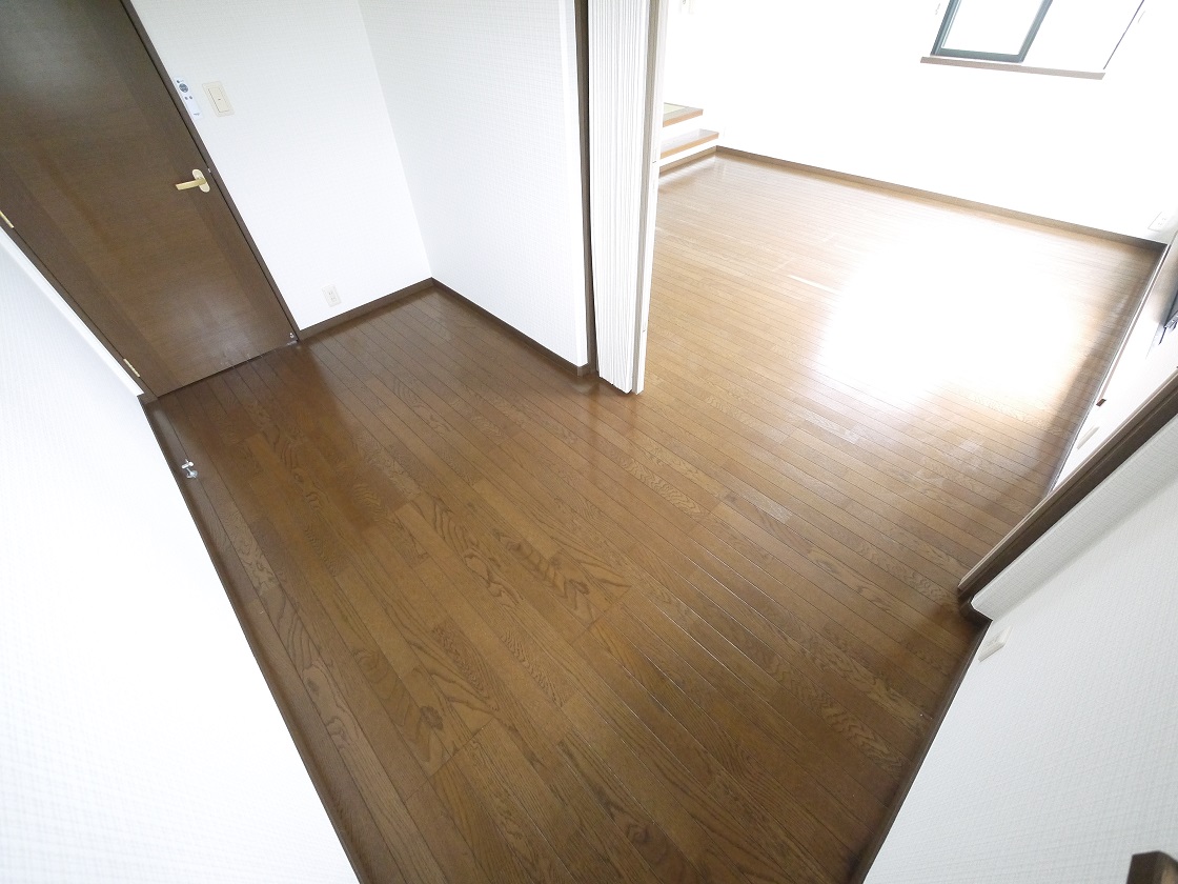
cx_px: 589
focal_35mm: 14
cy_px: 442
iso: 1600
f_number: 4
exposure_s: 1/125
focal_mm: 7
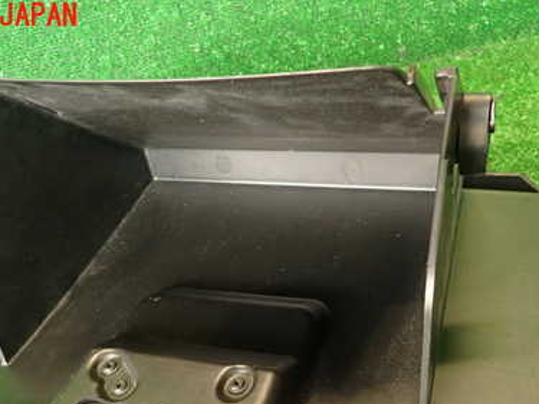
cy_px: 322
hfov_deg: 46.8
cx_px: 247
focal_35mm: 40
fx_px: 623
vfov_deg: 34.8
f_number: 2
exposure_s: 1/30
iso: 320
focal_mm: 4.5
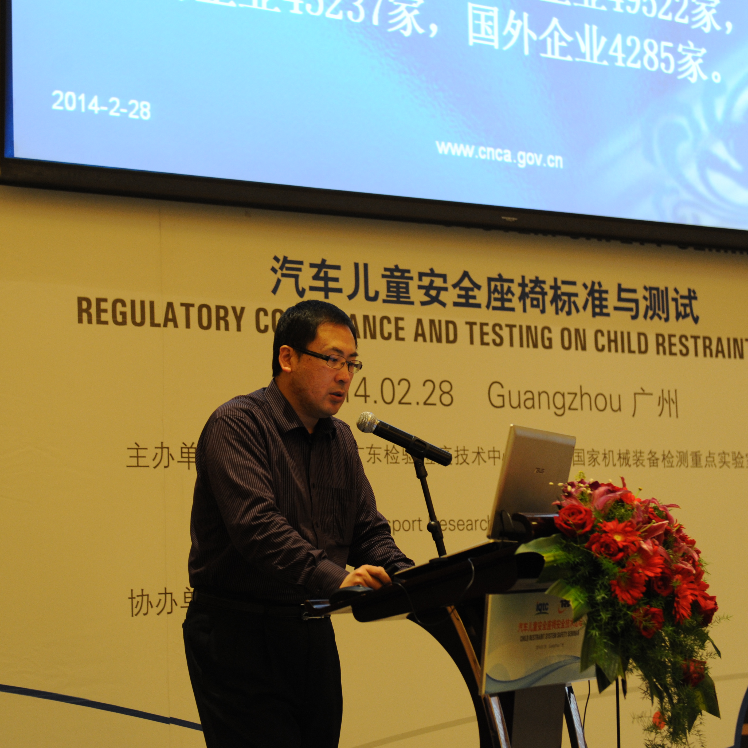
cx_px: 319
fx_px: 1956
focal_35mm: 80
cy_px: 371
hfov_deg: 21.6
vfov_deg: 21.7
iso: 1250
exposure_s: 1/30
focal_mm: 62
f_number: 3.5
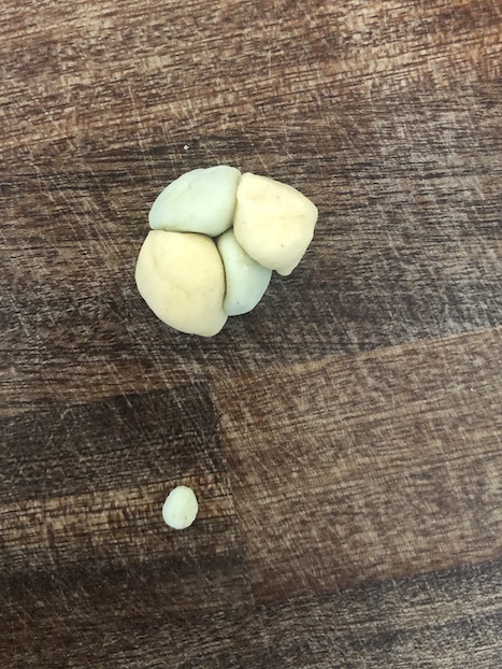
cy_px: 240
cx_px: 245
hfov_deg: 39.7
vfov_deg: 50.7
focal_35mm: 36
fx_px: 696
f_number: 1.8
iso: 100
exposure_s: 1/9
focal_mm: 3.99
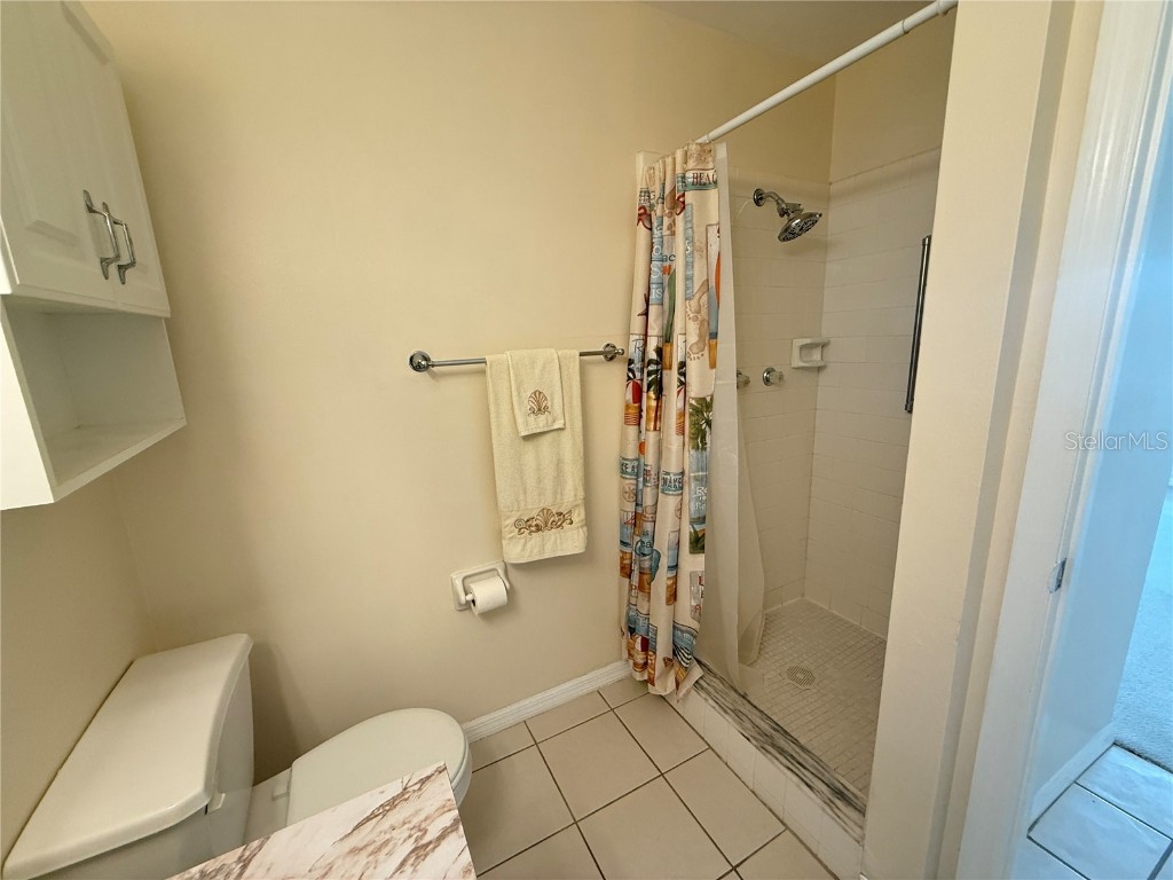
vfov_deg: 85.7
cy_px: 440
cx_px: 586
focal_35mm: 14
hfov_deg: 102.1
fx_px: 474
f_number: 2.2
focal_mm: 2.22
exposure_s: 1/60
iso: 200
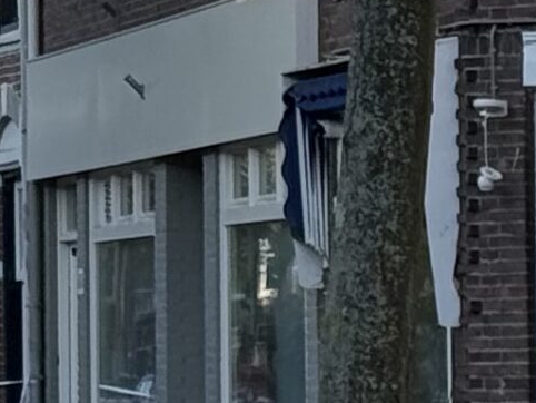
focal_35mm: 378
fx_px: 5856
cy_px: -13
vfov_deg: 3.9
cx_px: -171
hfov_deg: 5.2
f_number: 1.78
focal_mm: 6.76
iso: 64
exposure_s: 1/1678
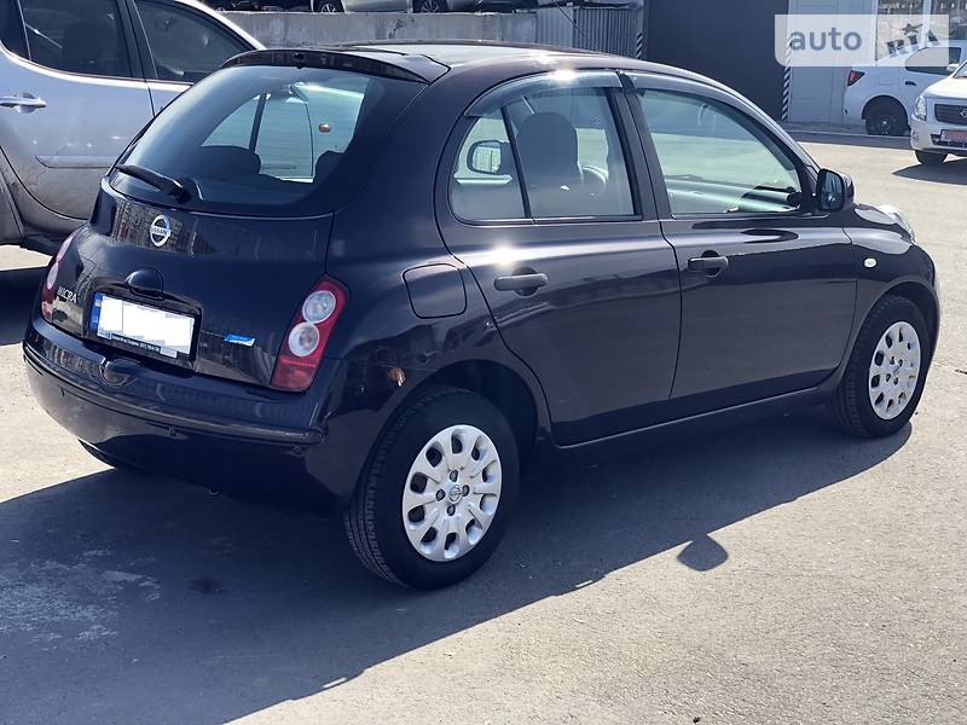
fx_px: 1453
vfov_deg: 28.0
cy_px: 362
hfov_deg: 36.8
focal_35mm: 52
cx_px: 484
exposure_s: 1/322
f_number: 2.4
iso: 16
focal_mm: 6
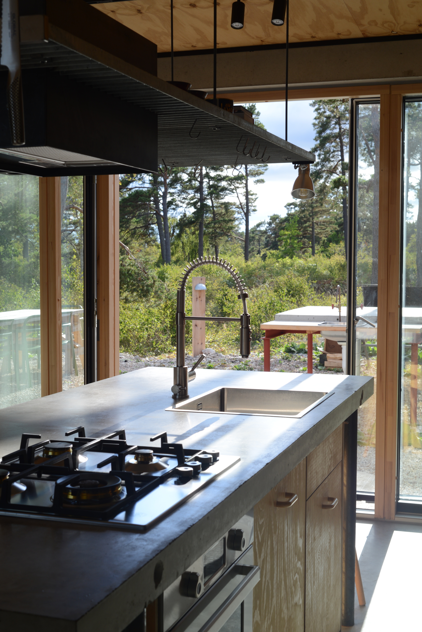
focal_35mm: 50
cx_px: 211
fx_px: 878
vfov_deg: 39.6
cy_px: 316
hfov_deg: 27.0
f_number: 11
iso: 200
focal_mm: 50
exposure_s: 1/80
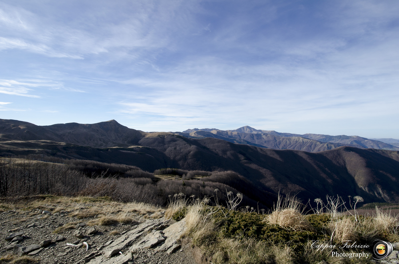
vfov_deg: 77.1
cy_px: 132
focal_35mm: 15
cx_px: 200
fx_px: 166
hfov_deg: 100.5
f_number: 11
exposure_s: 1/250
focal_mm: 10
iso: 100
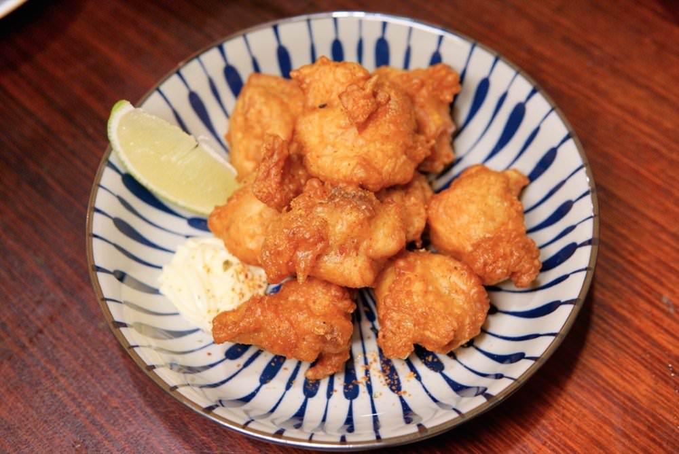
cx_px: 340
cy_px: 227
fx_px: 849
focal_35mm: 45
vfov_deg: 29.9
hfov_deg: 43.6
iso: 500
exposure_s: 1/60
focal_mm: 30
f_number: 4
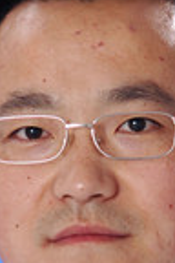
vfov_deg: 4.2
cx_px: 108
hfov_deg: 2.8
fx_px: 3565
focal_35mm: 489
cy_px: 236
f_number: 8
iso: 200
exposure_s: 1/125
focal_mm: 112
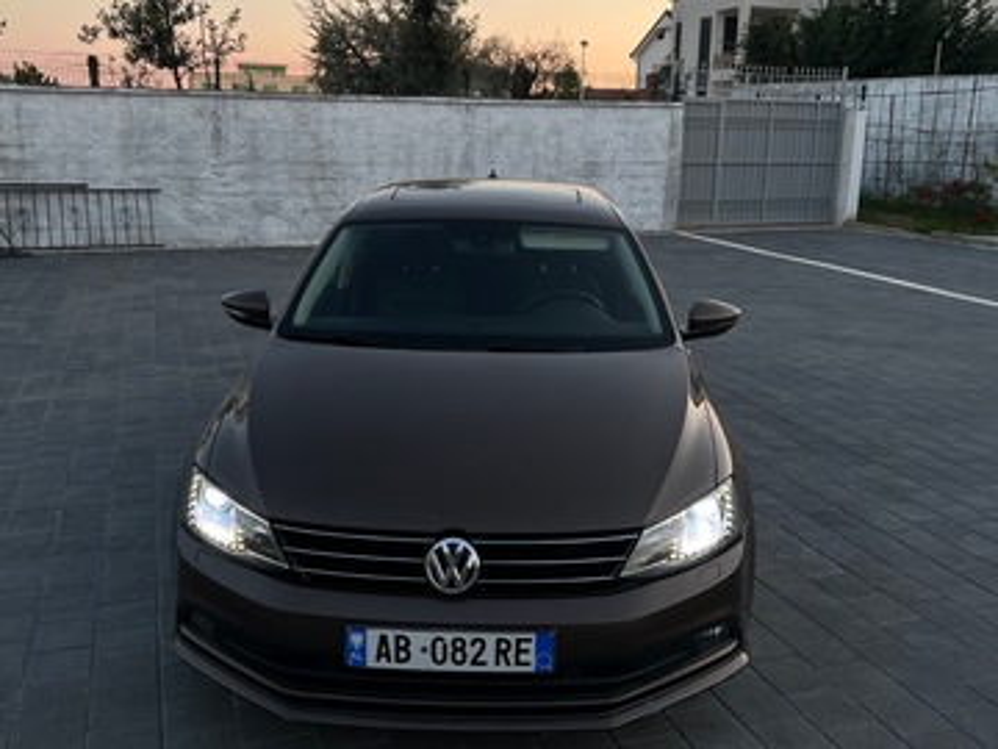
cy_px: 374
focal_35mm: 26
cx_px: 499
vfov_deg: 53.1
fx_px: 750
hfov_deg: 67.3
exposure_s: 1/128
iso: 50
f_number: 1.5
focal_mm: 5.7
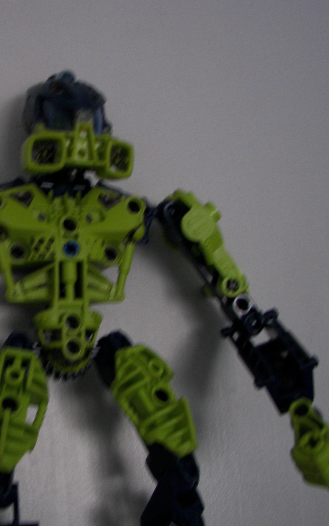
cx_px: 36
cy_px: 261
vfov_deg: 37.5
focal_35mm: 54
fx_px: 775
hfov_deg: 23.4
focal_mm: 6
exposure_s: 1/30
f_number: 2.8
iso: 100
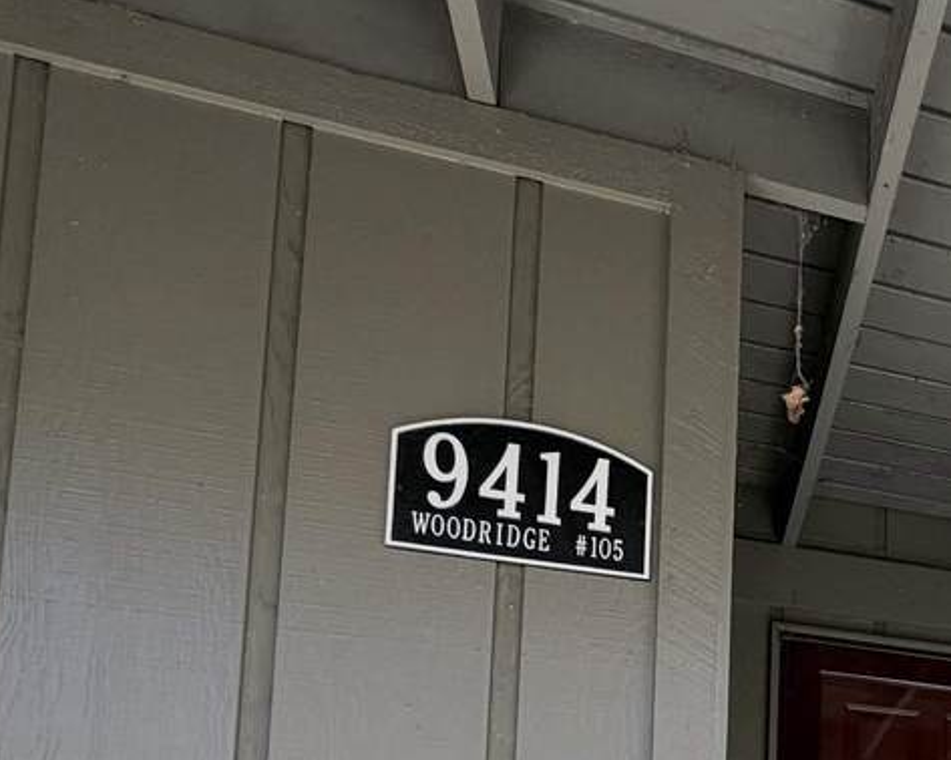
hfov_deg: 40.0
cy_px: 927
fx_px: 1041
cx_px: 1043
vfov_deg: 32.6
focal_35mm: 37
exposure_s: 1/258
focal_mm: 2.22
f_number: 2.2
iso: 40
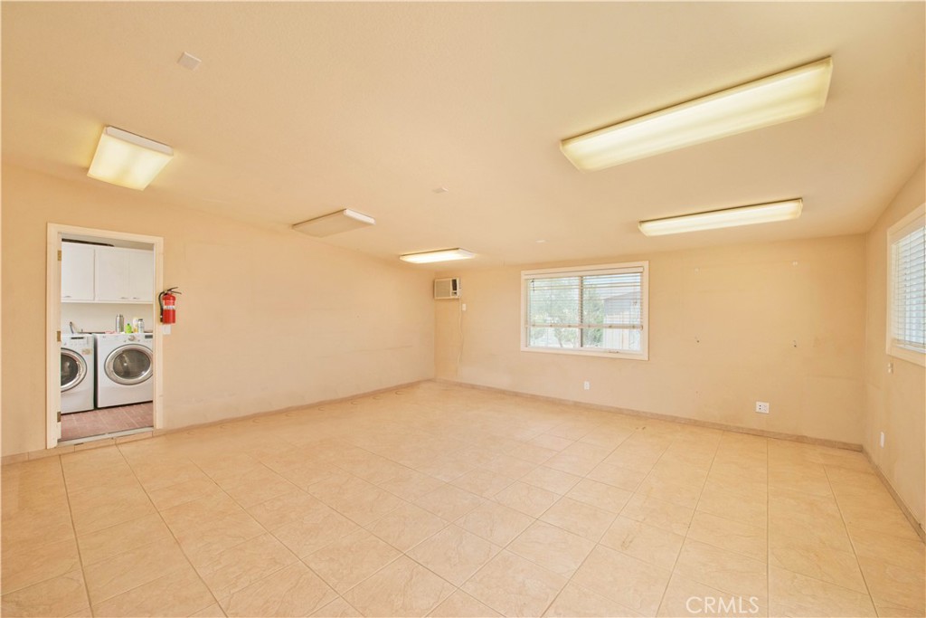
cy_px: 309
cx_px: 463
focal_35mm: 14
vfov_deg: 81.2
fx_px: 360
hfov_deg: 104.2
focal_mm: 14
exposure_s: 1/1000
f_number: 6.3
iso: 1250
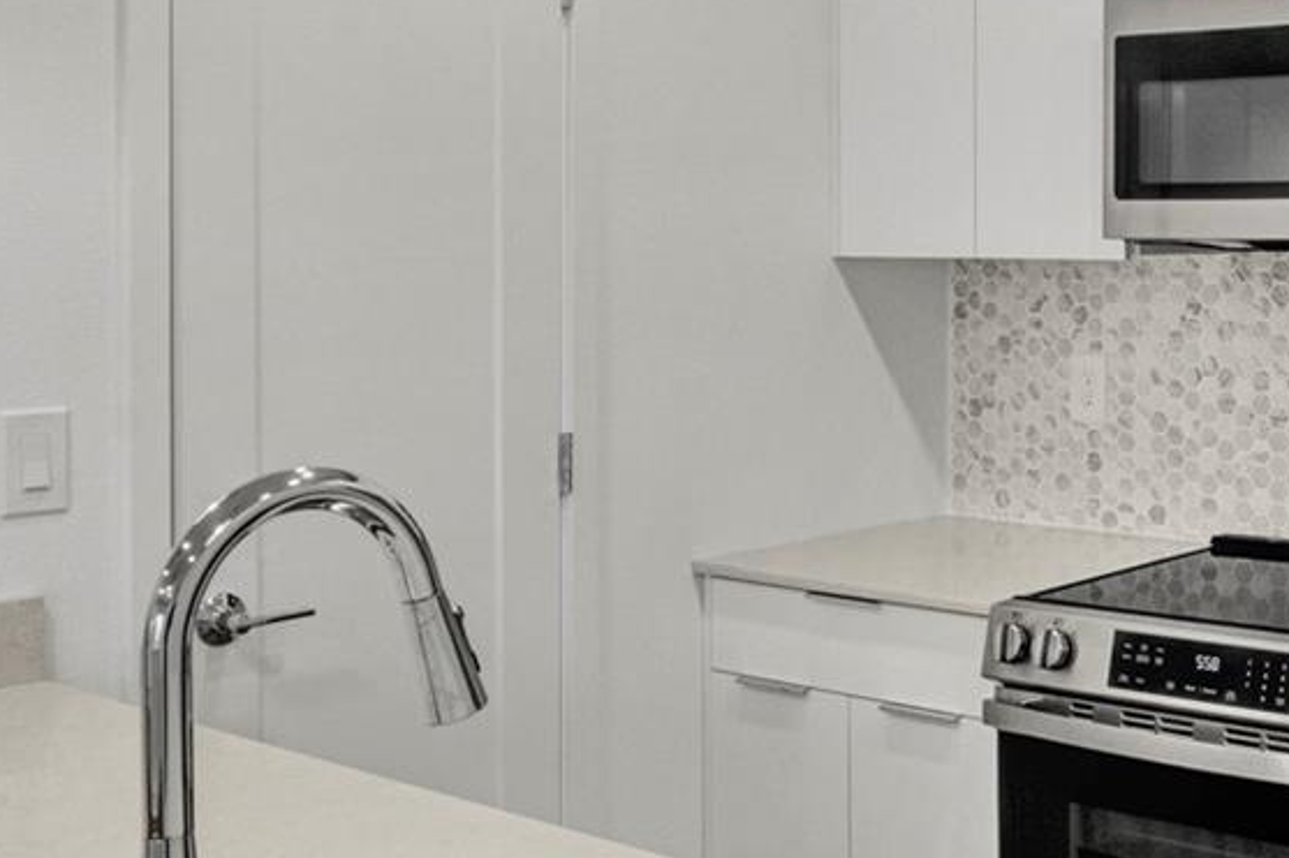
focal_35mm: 47
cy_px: 278
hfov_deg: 38.1
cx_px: 1210
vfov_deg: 28.2
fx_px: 1698
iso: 400
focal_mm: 11
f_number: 16
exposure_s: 1/15
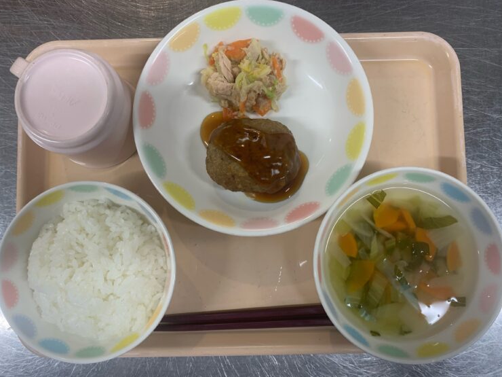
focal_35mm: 27
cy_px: 194
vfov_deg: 51.3
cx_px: 250
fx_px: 392
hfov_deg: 65.3
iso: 80
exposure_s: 1/60
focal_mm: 4.25
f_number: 1.8
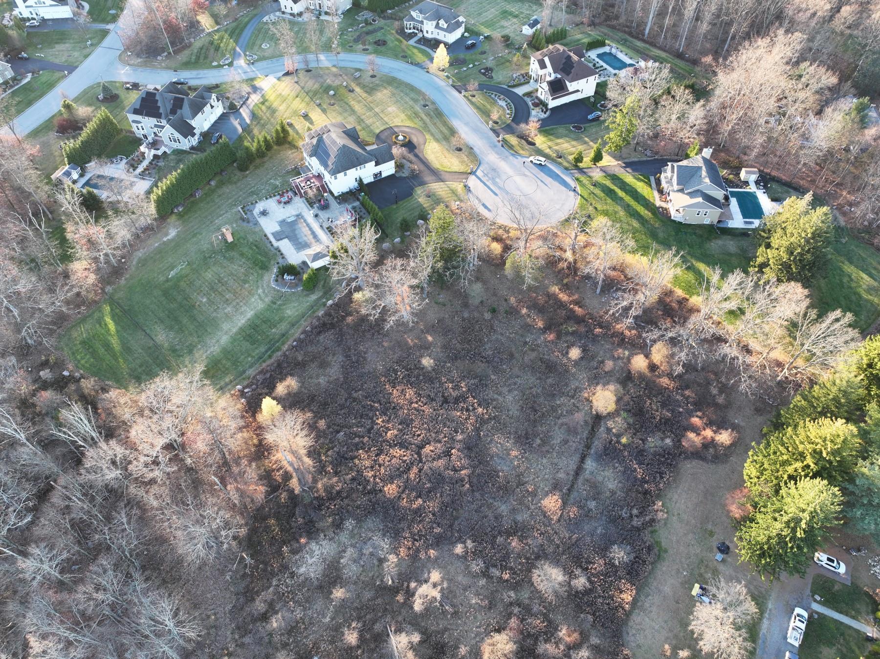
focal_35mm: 24
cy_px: 330
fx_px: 610
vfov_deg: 56.8
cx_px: 440
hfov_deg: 71.6
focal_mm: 12.29
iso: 100
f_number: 2.8
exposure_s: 1/60
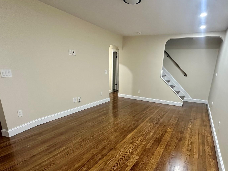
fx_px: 138
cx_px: 130
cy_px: 111
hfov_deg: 78.5
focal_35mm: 21
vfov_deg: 62.2
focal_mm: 2.22
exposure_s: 1/60
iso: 500
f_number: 2.2
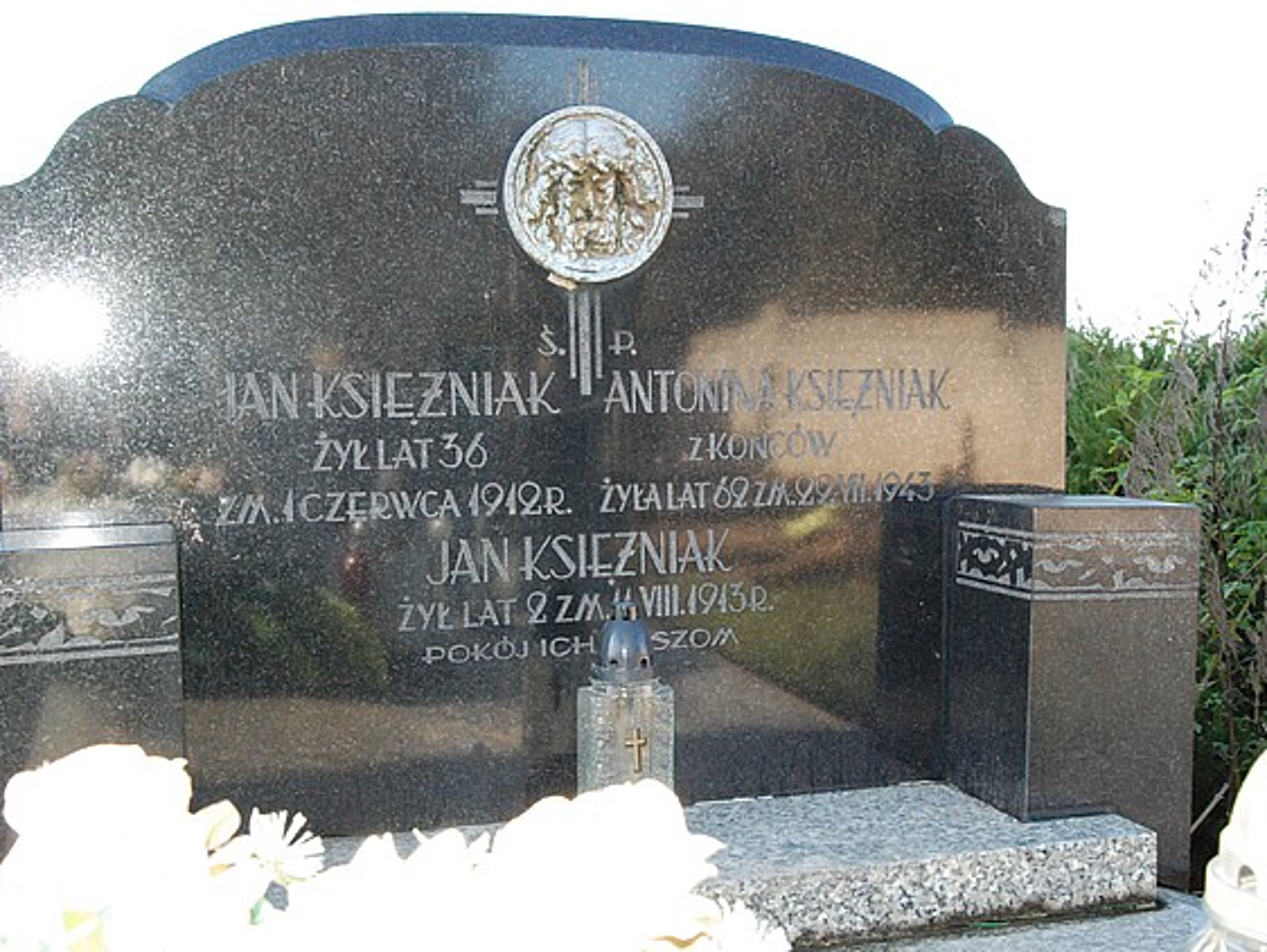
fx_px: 1684
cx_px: 672
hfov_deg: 41.2
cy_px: 476
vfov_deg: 31.5
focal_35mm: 46
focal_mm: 28
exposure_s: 1/200
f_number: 10
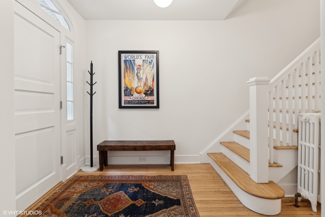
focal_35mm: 17
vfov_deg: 70.4
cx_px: 162
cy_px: 108
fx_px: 153
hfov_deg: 93.3
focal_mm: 17
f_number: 8
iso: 320
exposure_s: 1/4
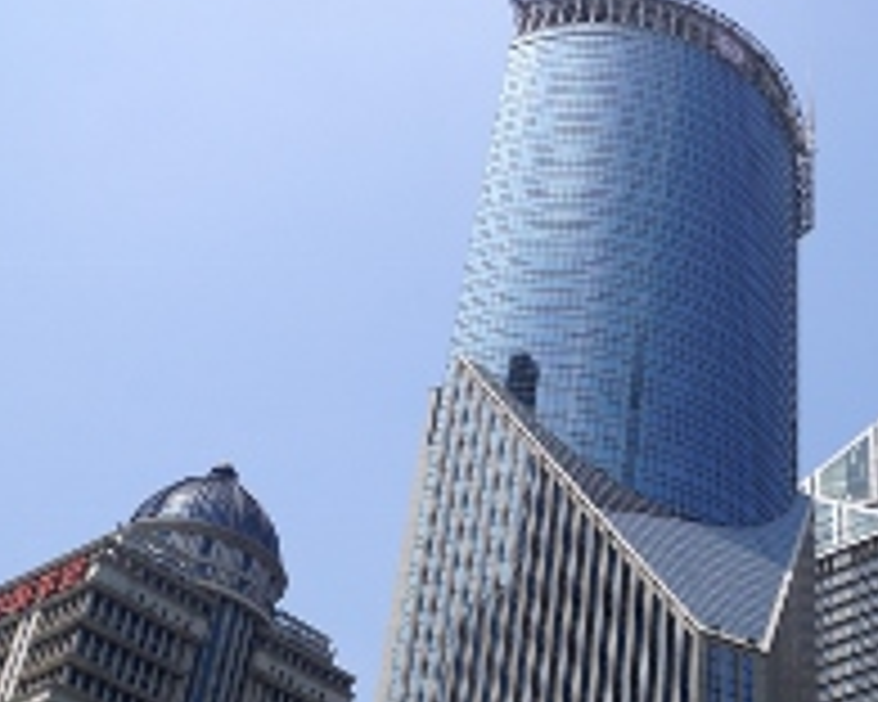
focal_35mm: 52
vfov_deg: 28.7
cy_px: 529
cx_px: 842
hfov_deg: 33.5
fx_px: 1351
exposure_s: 1/250
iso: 100
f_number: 10
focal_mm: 18
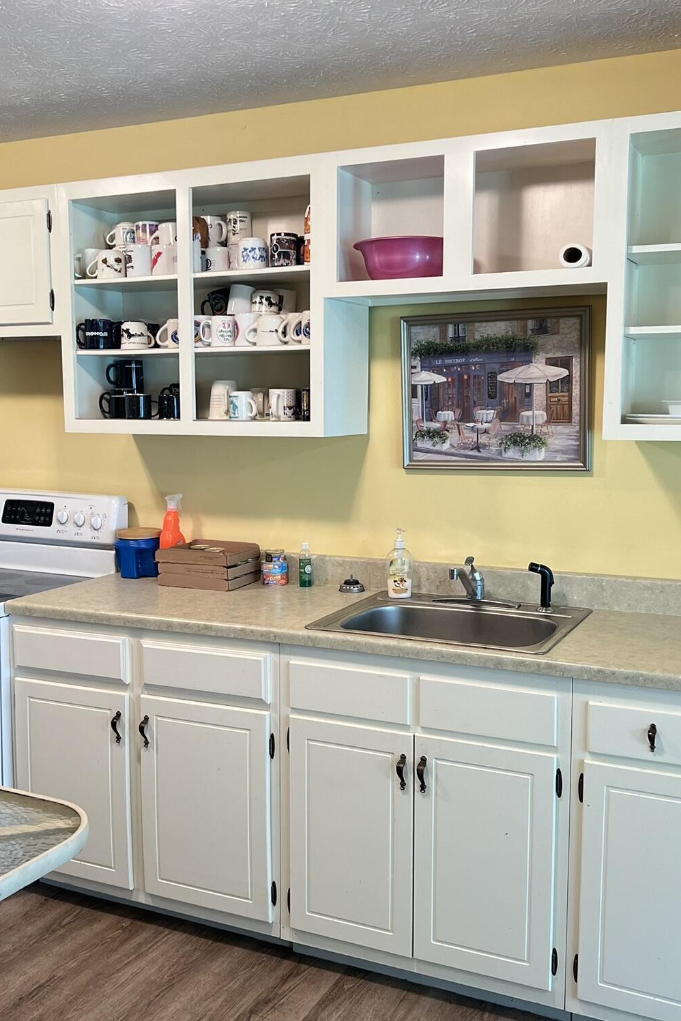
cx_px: 315
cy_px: 520
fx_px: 1050
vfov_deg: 51.9
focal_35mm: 37
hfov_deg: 35.9
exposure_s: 1/60
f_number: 1.5
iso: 250
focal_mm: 5.7
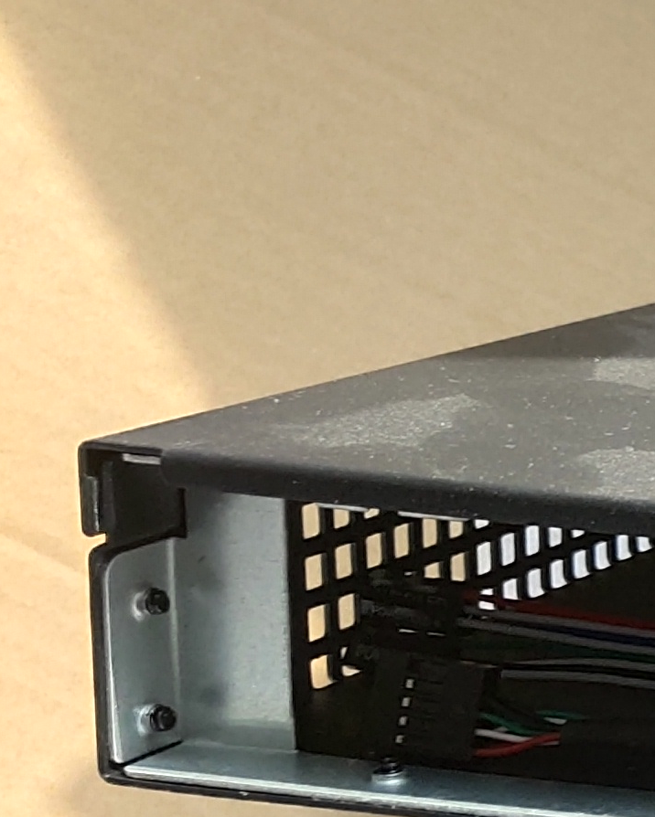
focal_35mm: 132
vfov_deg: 14.5
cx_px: 1831
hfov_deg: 9.6
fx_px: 3196
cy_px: 665
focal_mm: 4.35
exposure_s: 1/130
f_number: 1.8
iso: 50
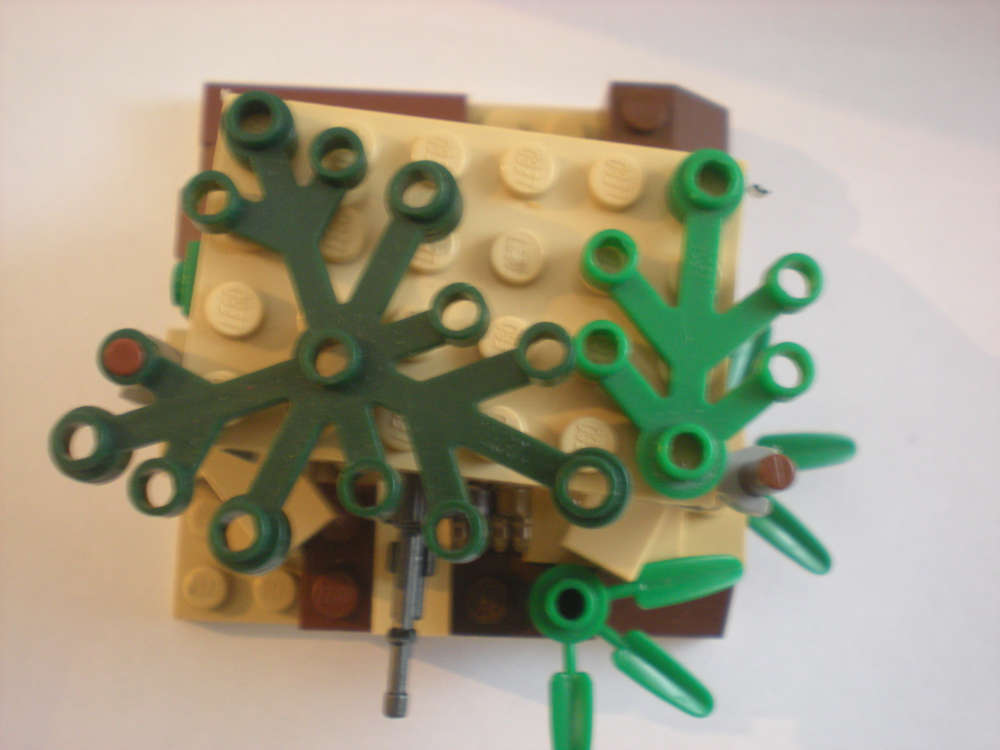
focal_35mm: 44
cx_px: 500
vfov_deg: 32.9
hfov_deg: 42.9
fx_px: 1271
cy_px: 375
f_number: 3.5
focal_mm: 7.4
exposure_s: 1/13.1
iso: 200
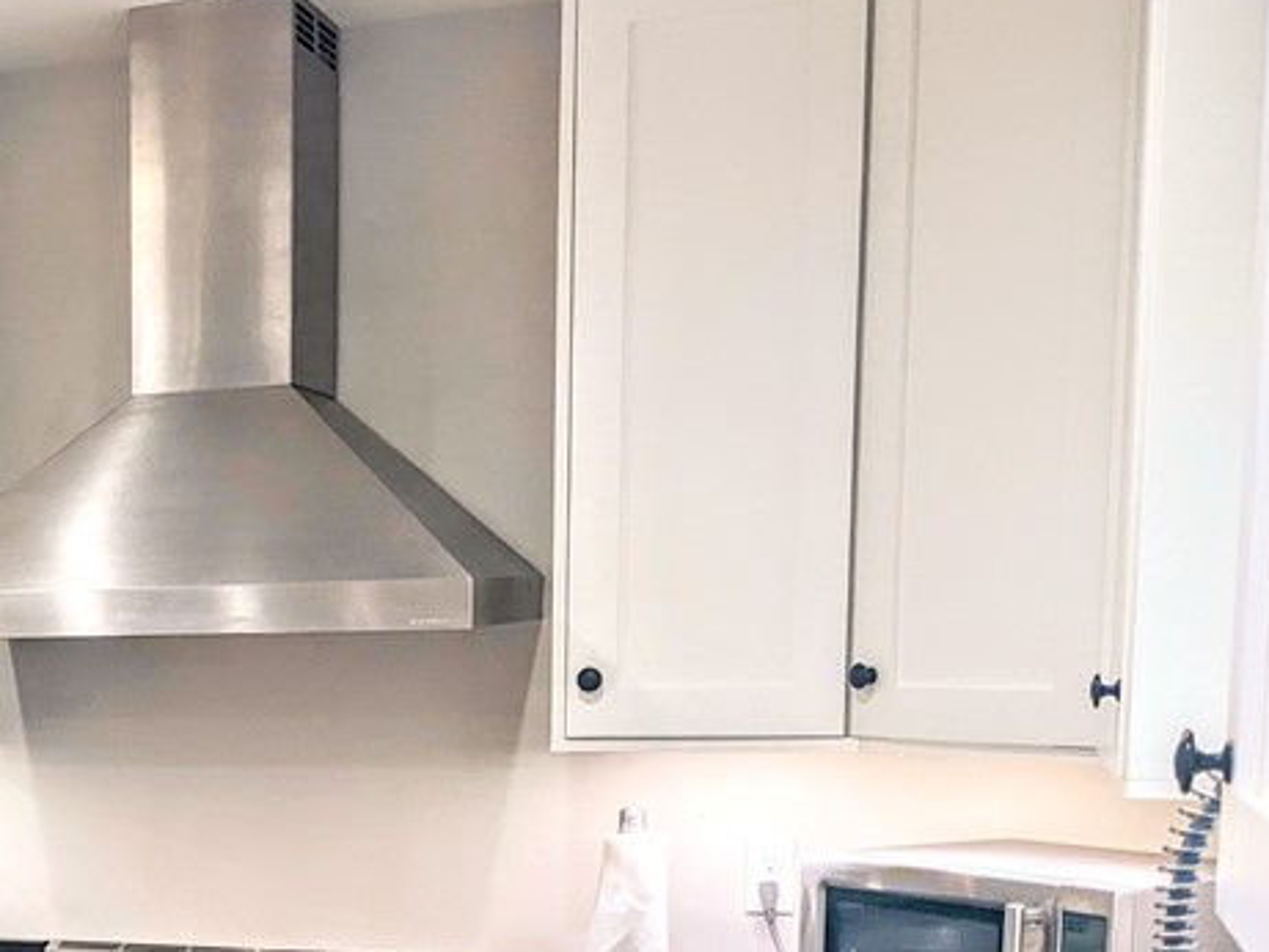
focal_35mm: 60
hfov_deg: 29.8
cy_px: 933
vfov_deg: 23.5
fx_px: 2200
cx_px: -22
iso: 205
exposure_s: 1/120
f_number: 1.73
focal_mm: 4.38
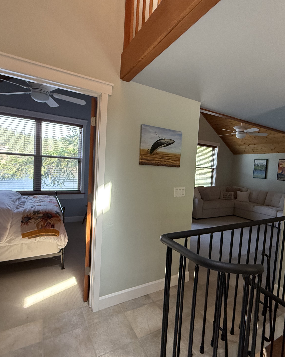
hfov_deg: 70.5
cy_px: 180
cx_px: 164
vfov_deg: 83.3
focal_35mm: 19
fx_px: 200
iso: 250
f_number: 2.2
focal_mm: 2.22
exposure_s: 1/99
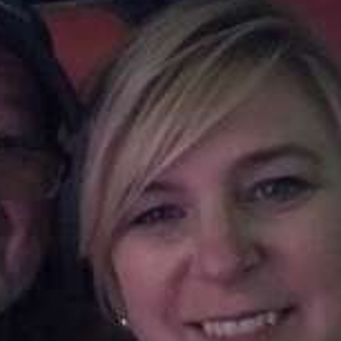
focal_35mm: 74
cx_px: 53
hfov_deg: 22.9
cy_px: 235
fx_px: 825
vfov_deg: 23.2
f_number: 2.2
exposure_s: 1/15
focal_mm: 2.87
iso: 2000
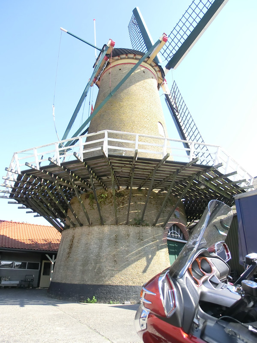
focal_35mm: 24
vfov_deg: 71.6
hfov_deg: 56.8
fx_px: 238
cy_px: 172
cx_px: 128
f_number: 3
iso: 125
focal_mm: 4.24
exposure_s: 1/500
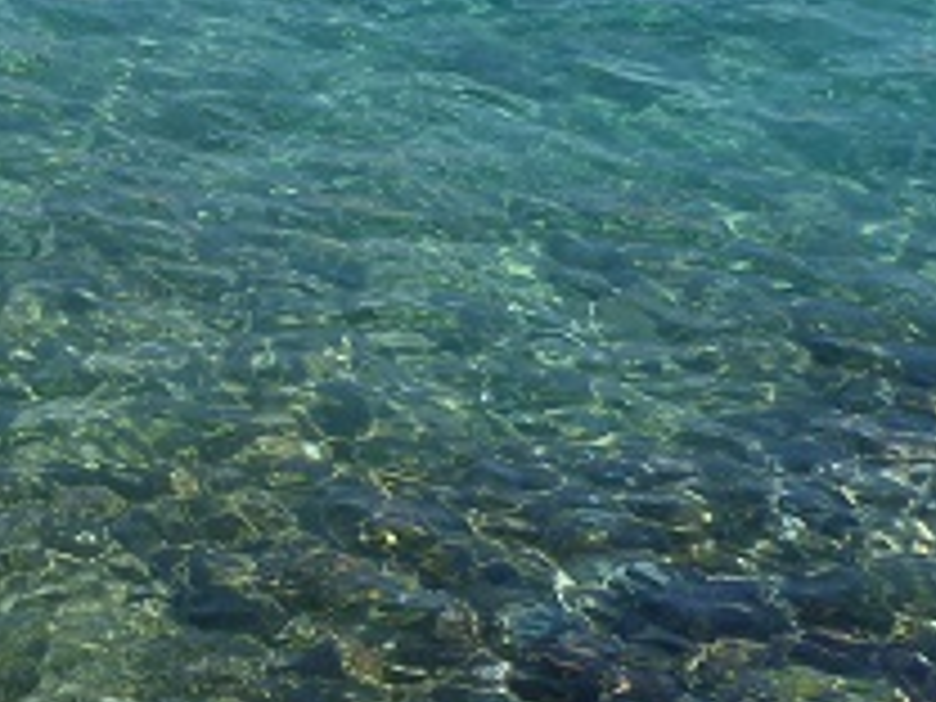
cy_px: -40
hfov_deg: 19.4
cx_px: -162
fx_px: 2596
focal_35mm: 96
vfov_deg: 15.1
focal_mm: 4.5
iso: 80
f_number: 5.6
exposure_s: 1/200
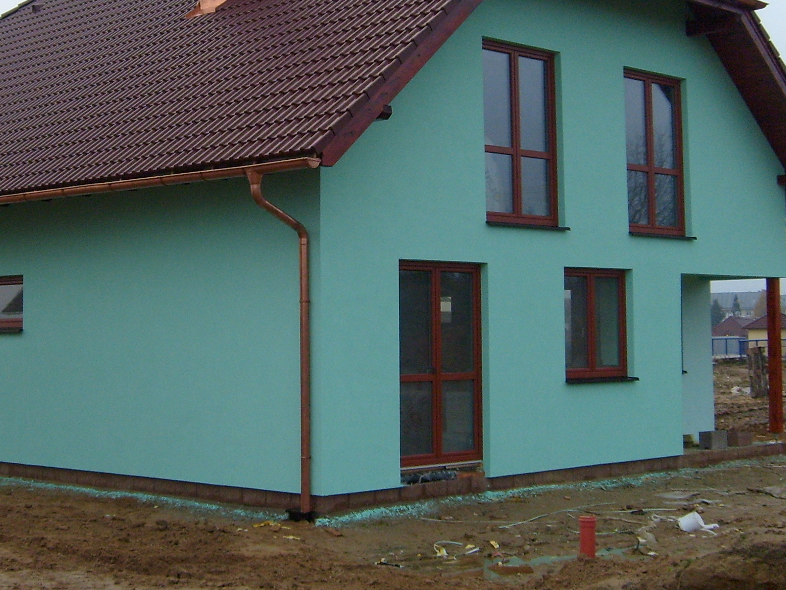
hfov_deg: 30.1
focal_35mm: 64
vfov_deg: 22.8
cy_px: 196
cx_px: 286
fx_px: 1453
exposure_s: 1/125
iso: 80
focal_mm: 5.8
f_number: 2.8
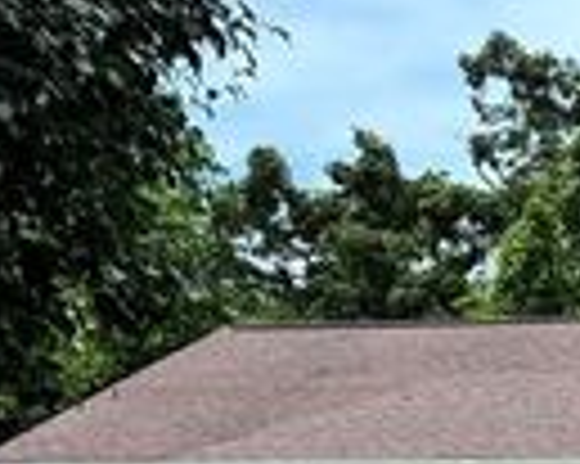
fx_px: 1561
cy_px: 664
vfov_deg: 15.7
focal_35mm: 91
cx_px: 931
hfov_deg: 18.1
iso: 80
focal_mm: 6.76
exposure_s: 1/2833
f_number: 1.78
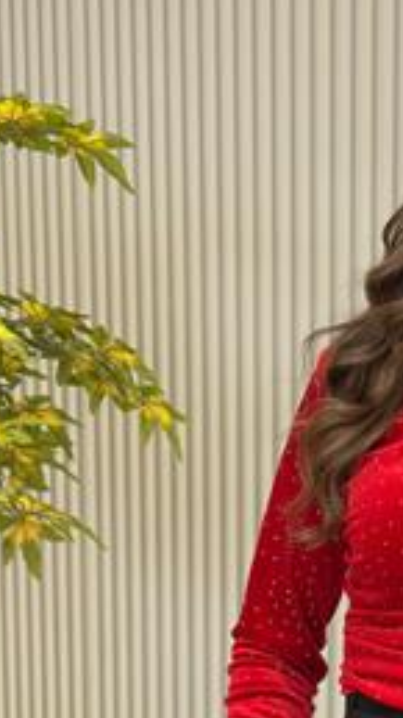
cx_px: 428
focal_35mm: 108
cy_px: 639
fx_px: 2053
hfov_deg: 11.1
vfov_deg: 19.5
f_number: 1.78
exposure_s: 1/100
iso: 64
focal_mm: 6.86
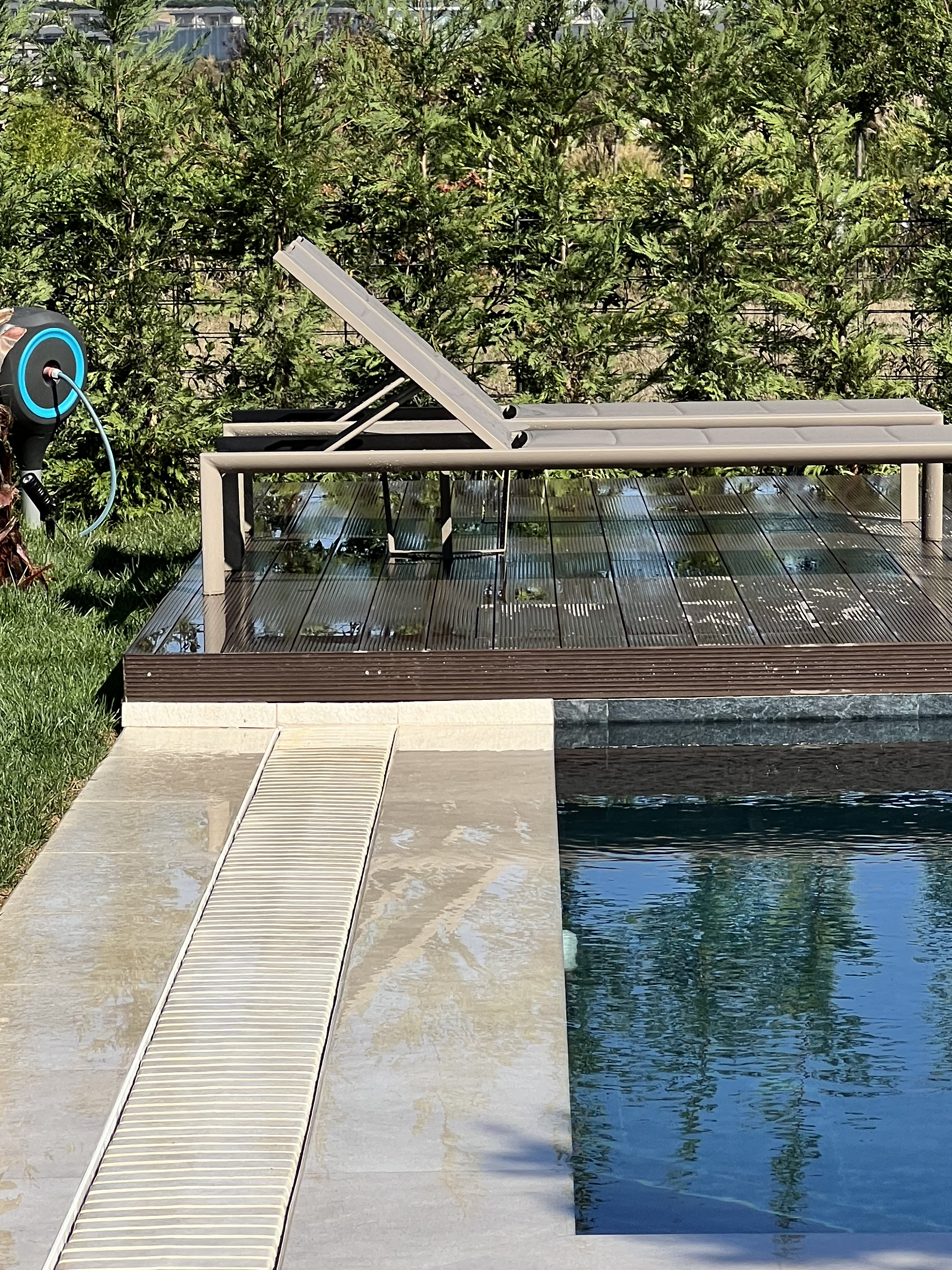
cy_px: 441
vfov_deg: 15.0
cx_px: 506
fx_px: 4805
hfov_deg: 11.3
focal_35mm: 131
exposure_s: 1/815
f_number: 2.8
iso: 32
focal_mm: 9
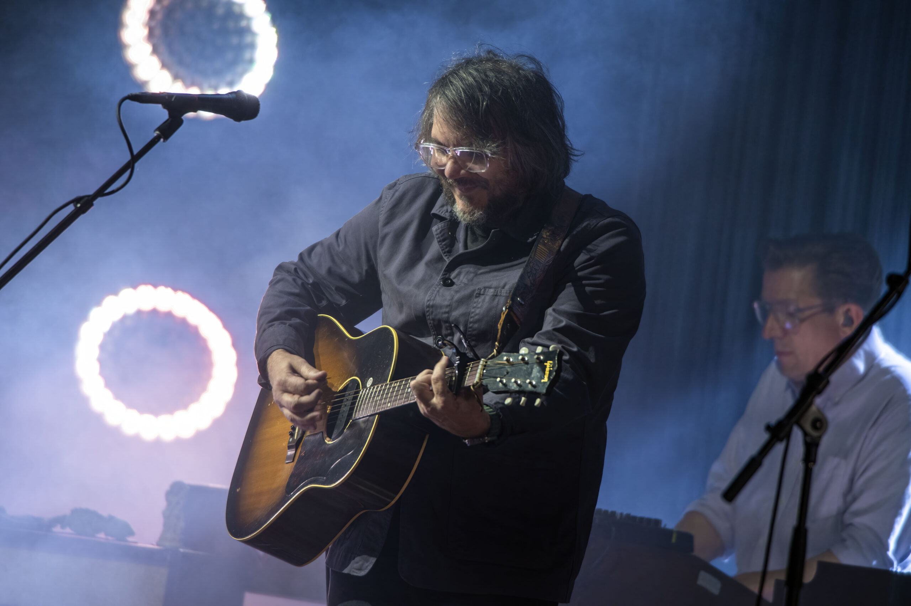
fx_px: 15172
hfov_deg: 3.4
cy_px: 303
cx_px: 456
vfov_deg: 2.3
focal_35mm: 600
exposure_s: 1/200
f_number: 6.3
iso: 1600
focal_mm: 600
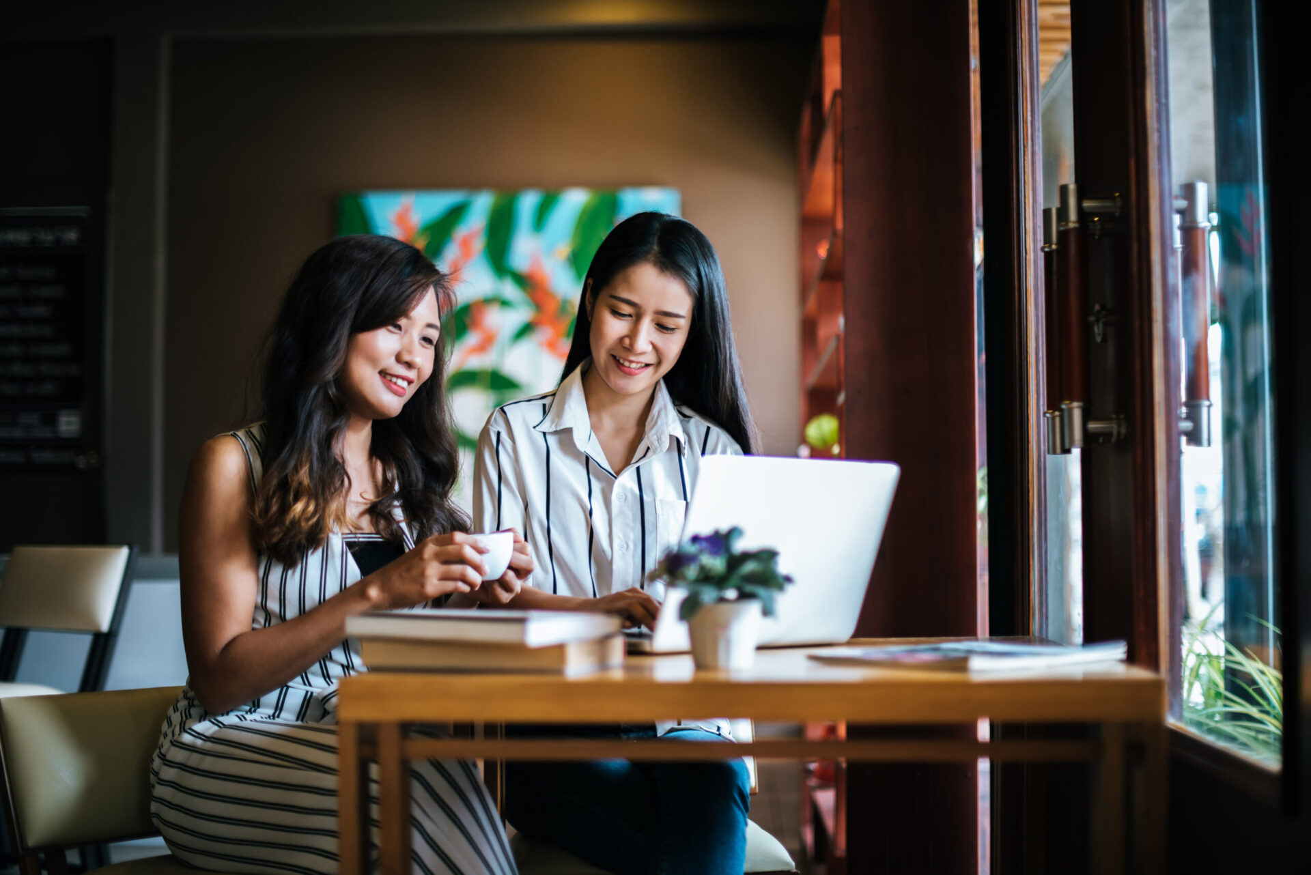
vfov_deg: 27.0
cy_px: 438
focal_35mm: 50
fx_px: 1822
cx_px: 656
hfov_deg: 39.6
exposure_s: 1/400
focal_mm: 50
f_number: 1.4
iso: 500
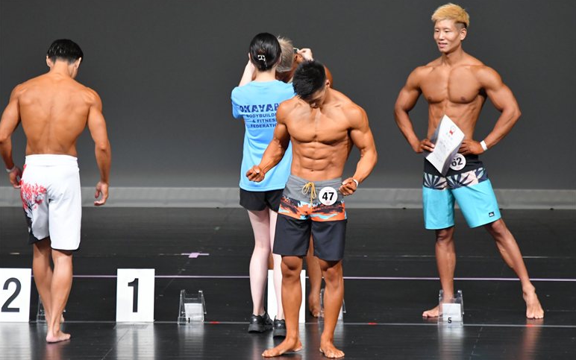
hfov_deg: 6.5
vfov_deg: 4.1
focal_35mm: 322
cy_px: 189
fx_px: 5056
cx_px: 288
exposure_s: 1/400
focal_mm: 210
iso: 4000
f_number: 5.6
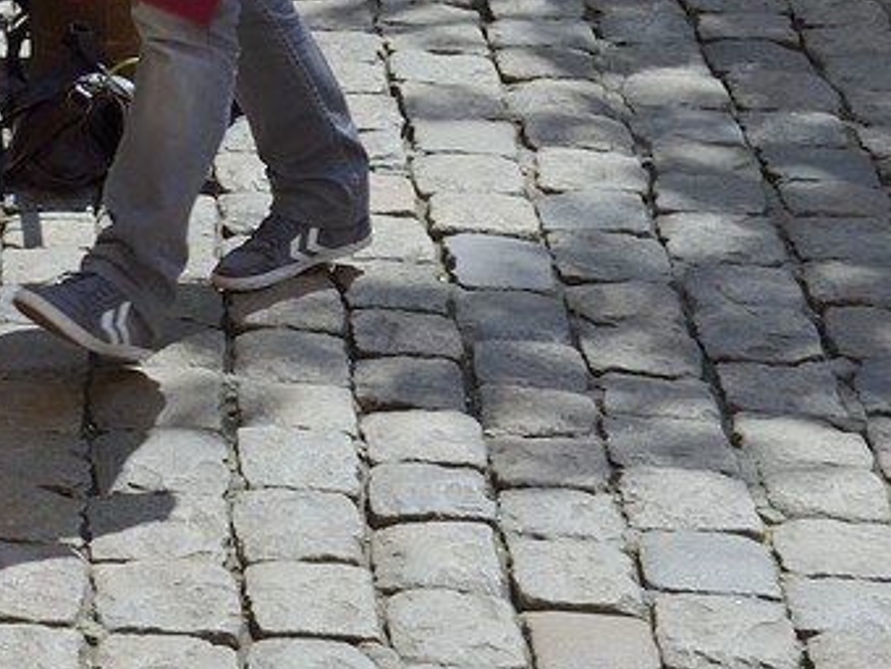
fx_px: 4196
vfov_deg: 8.6
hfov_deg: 10.6
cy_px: -716
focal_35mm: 163
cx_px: -1164
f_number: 10
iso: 200
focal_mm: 36
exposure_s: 1/200
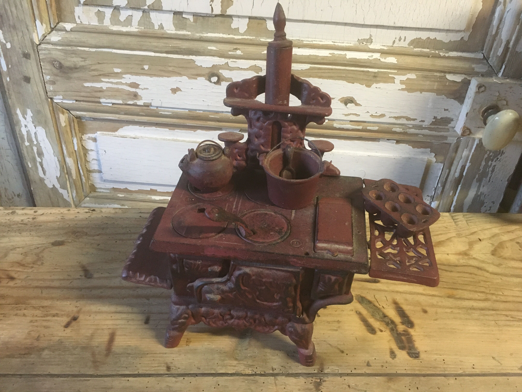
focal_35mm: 29
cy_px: 196
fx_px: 437
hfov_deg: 61.7
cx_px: 261
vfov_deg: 48.2
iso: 250
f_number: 2.2
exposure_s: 1/17
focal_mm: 4.15
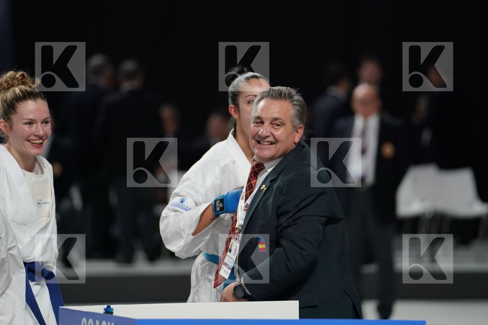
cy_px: 162
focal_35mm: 283
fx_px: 3836
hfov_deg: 7.3
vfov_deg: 4.9
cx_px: 244
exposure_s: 1/1000
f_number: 2.8
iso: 1600
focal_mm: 189
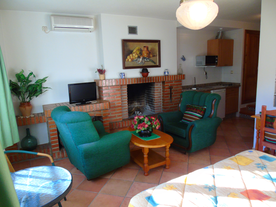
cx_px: 138
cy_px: 104
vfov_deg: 54.9
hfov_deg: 69.4
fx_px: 199
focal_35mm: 25
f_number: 3.4
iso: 250
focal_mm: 4.4
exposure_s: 1/30
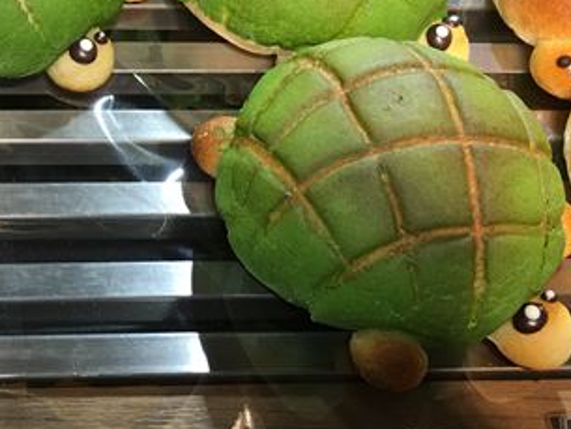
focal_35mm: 76
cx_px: -17
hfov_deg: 24.3
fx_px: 1254
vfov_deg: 19.3
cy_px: 114
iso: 32
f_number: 2.2
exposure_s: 1/40
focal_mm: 4.15
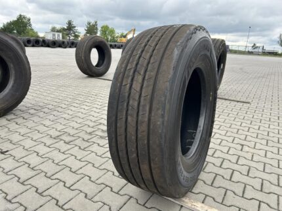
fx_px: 212
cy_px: 106
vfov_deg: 53.1
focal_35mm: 26
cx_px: 141
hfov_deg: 67.3
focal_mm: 5.7
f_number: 1.5
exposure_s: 1/567
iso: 50
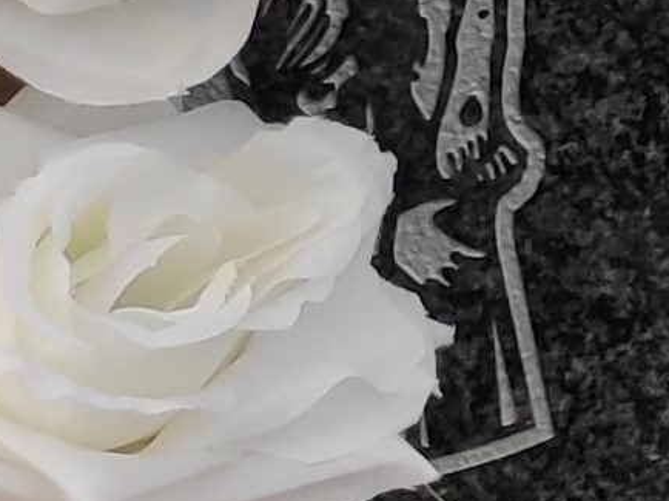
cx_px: 2014
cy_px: -223
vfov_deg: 9.2
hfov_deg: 9.6
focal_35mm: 158
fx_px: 3052
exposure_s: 1/636
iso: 100
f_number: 1.9
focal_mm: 3.94
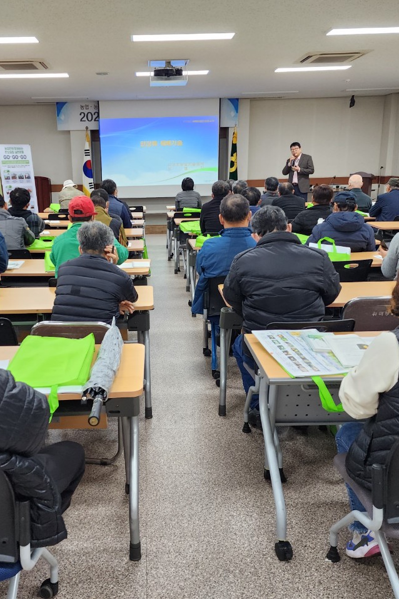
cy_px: 300
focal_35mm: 32
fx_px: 532
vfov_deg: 58.7
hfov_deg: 40.9
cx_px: 154
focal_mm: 6.4
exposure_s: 1/120
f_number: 1.8
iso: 250
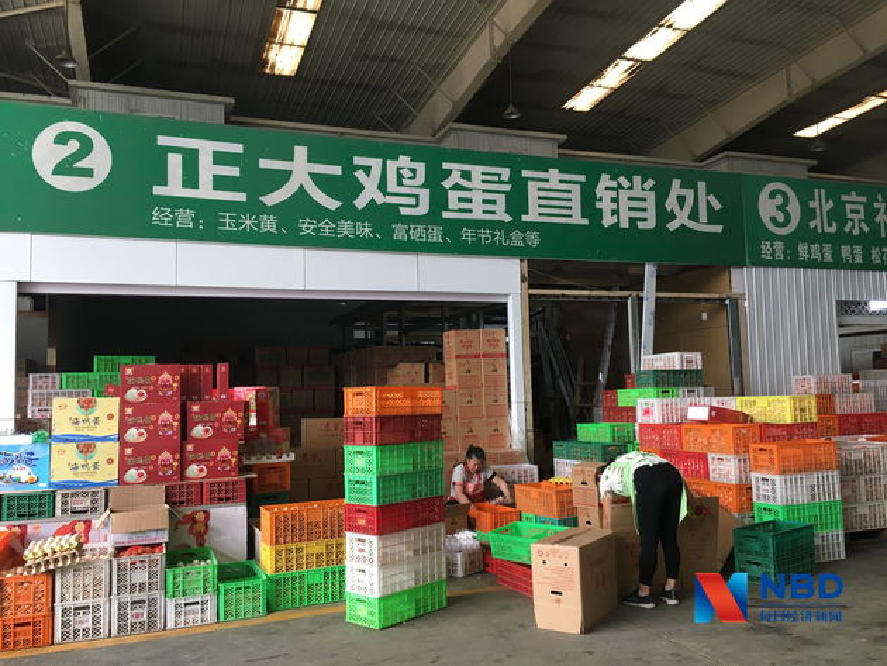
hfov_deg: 61.6
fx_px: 743
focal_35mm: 29
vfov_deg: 48.3
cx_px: 444
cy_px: 333
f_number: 2.2
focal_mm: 4.15
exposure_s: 1/33
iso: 32
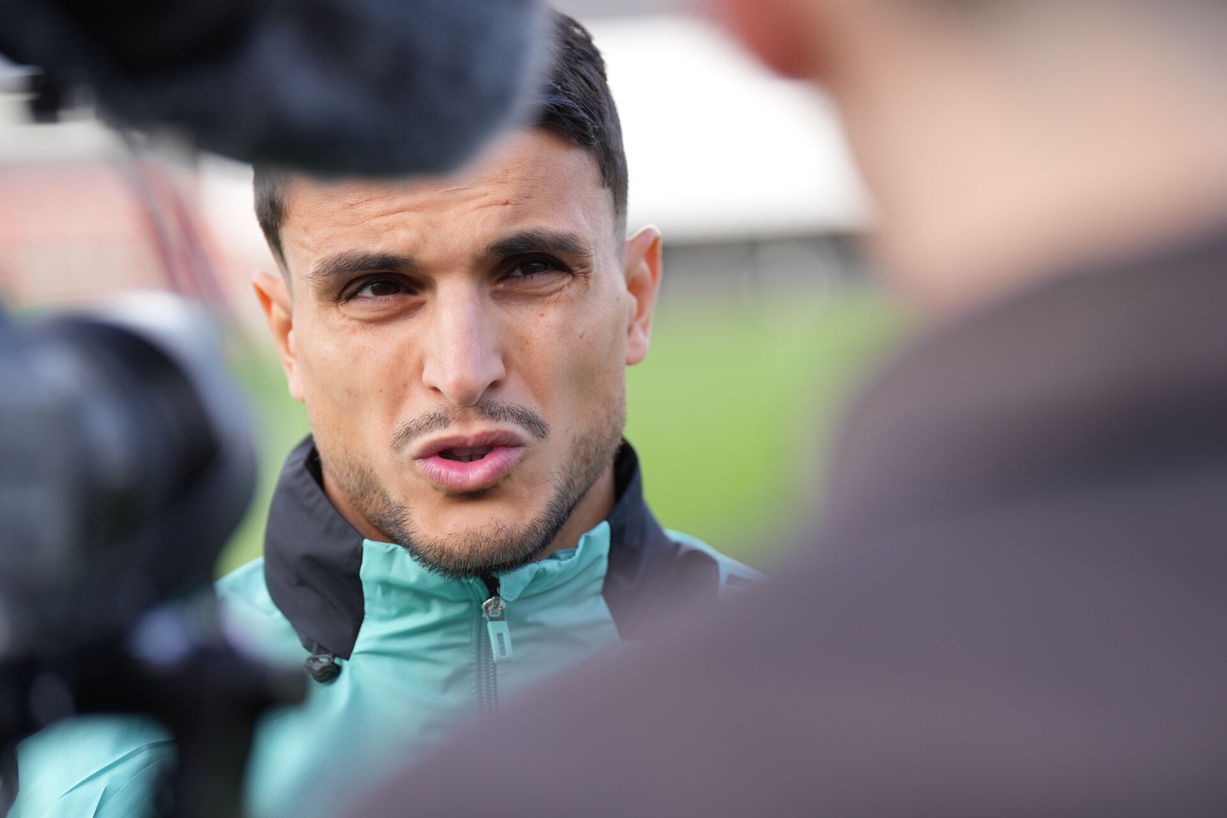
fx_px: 3851
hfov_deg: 18.1
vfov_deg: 12.1
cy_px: 409
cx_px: 614
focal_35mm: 113
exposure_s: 1/640
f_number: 2.8
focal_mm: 113
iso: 250
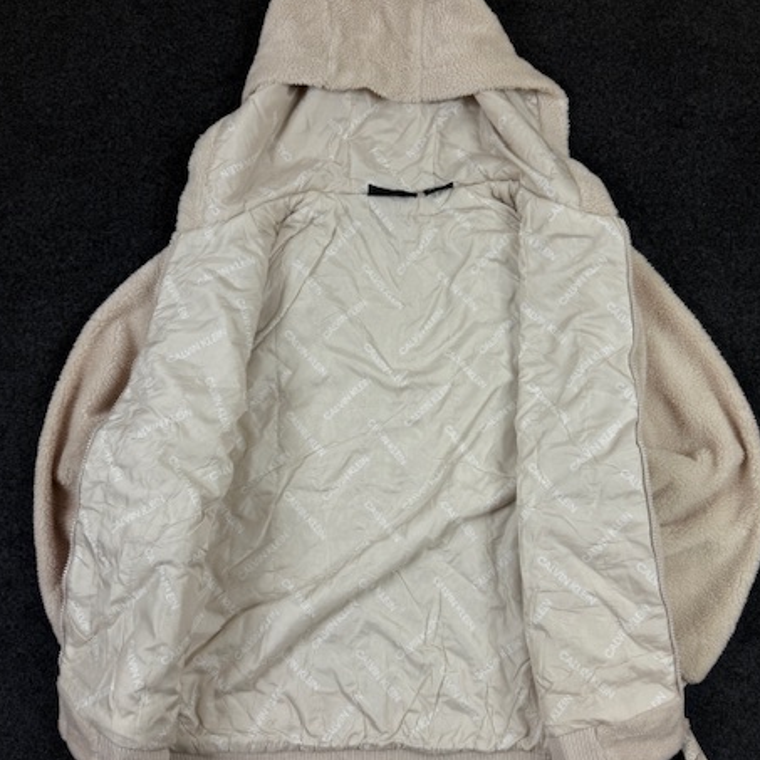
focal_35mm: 30
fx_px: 745
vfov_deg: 54.0
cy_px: 401
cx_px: 379
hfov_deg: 54.0
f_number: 1.78
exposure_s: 1/212
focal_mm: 6.76
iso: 64
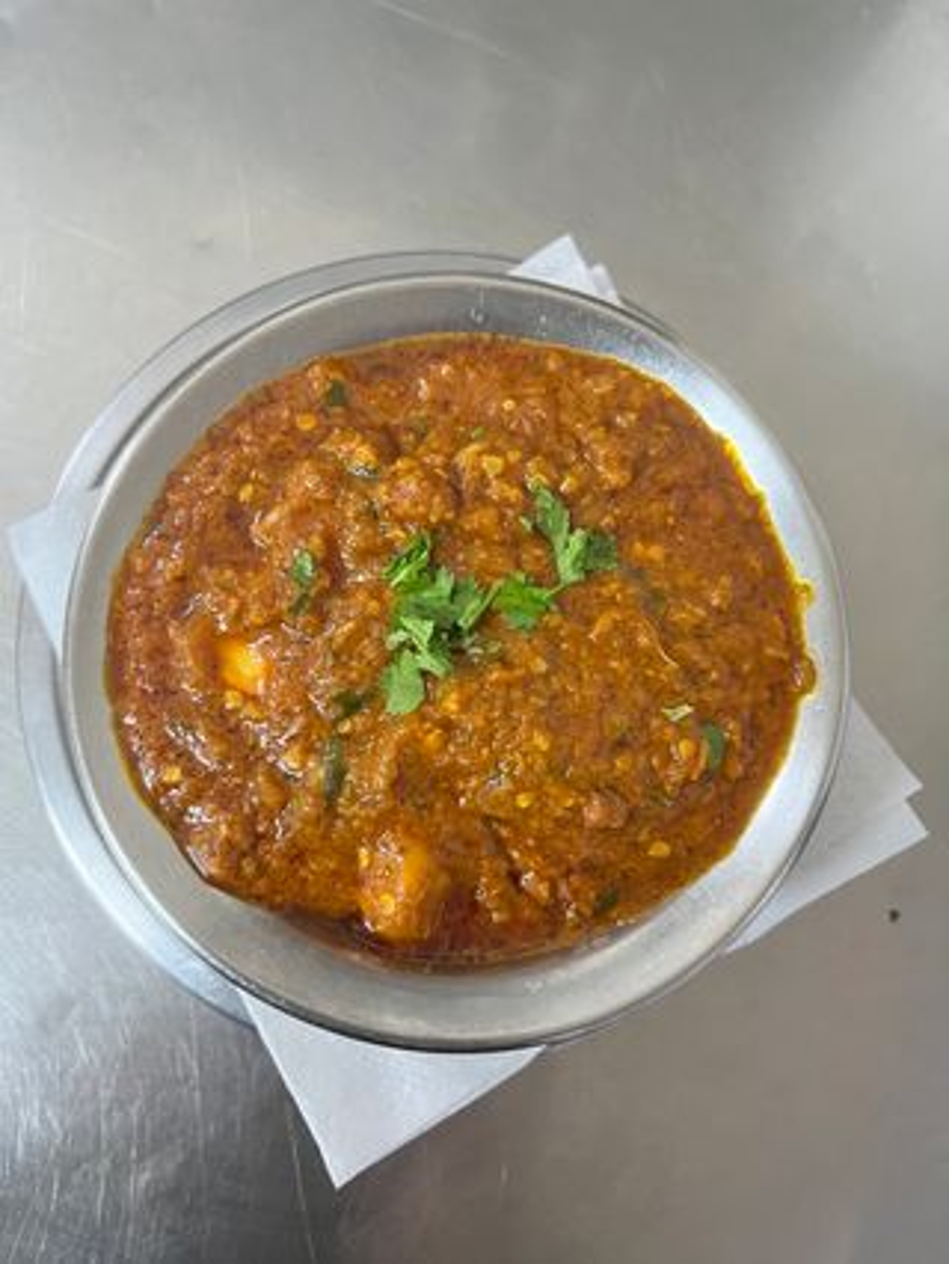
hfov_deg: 53.1
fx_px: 949
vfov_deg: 67.3
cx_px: 474
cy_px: 632
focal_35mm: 26
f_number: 1.6
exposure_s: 1/50
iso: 400
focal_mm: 5.1
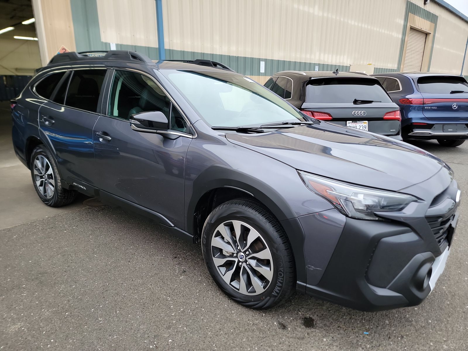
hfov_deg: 71.6
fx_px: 324
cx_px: 234
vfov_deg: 56.8
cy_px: 176
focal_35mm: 24
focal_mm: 6.7
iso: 72
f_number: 1.8
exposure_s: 1/119
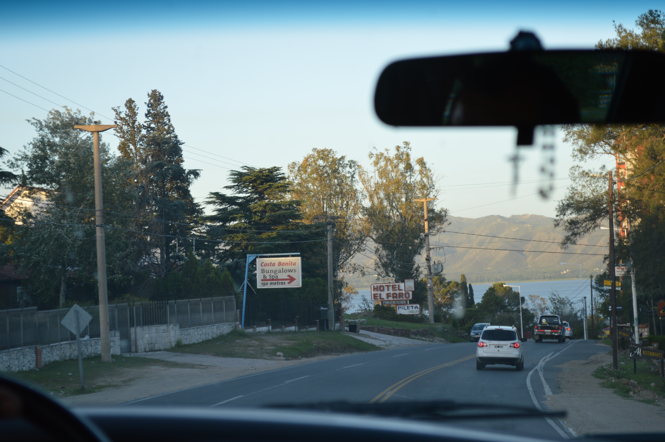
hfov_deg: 24.6
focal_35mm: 82
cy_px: 221
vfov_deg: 16.5
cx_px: 332
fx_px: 1523
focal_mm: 55
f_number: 5.6
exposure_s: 1/125
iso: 180
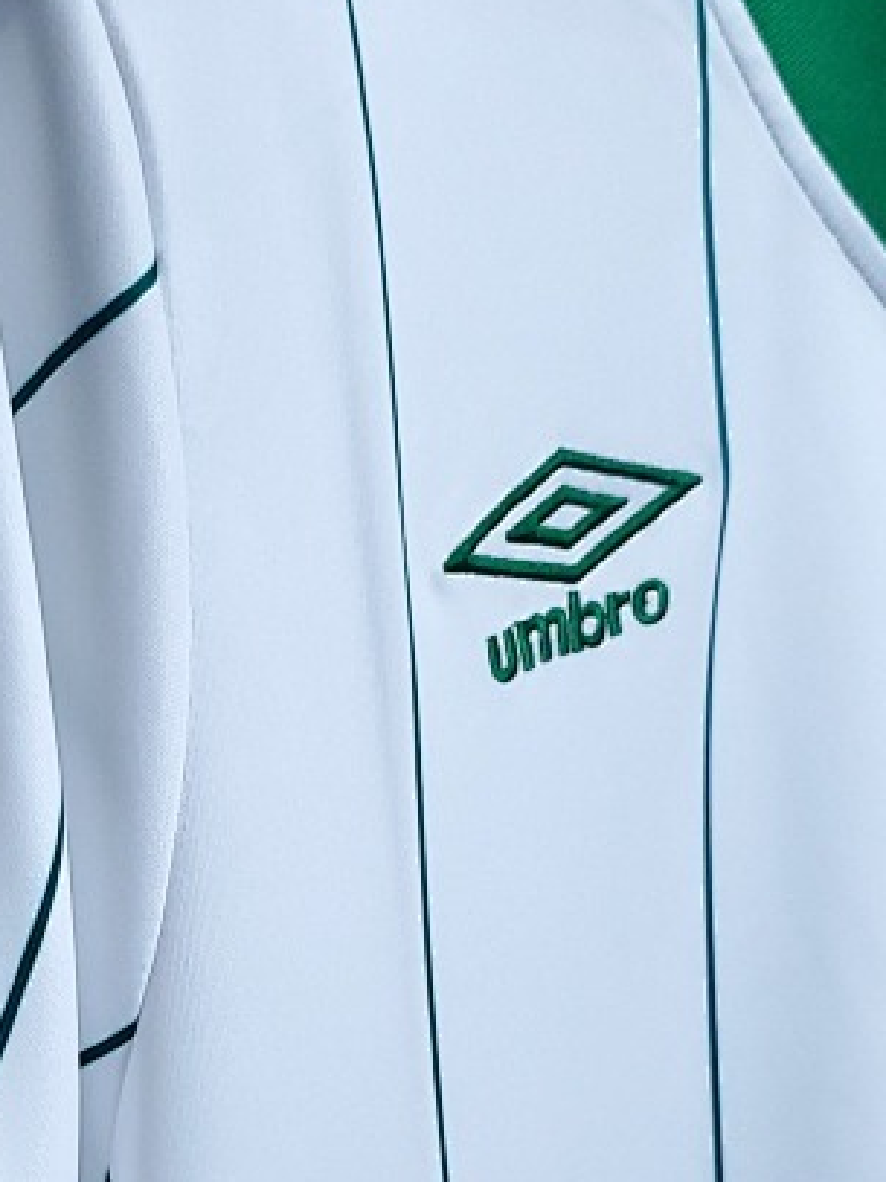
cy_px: 973
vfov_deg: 27.5
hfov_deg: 21.1
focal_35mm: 69
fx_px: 2356
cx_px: 180
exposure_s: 1/30
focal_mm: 4.3
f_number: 1.5
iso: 200
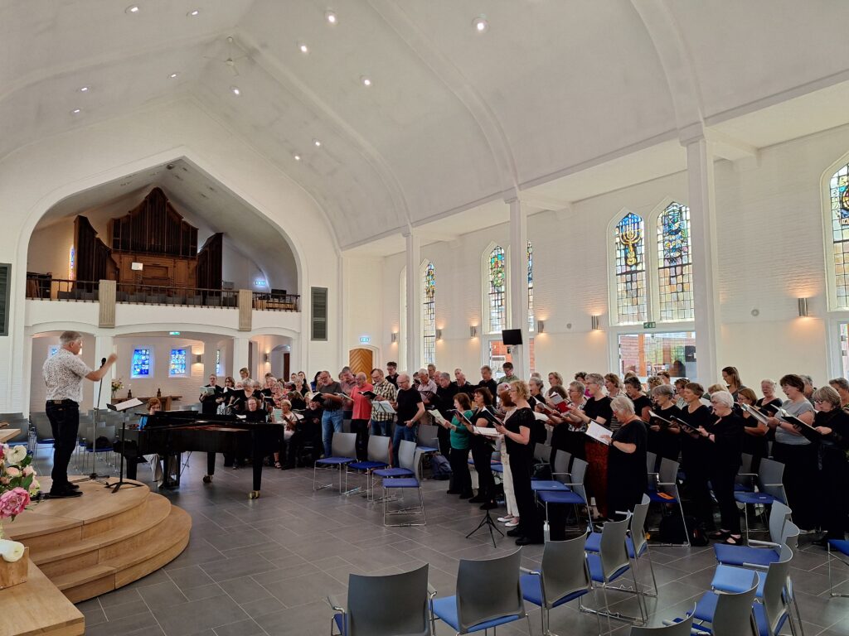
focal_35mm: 23
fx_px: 564
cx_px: 424
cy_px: 318
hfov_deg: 73.9
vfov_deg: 58.9
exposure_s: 1/50
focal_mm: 5.54
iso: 160
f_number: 1.8
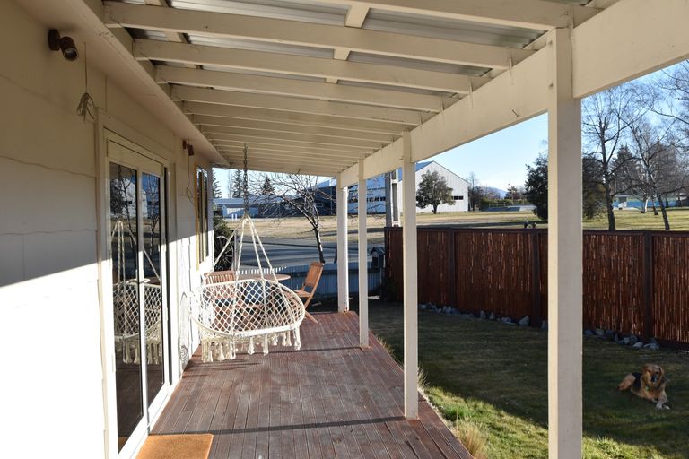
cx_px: 344
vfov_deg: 41.7
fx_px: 603
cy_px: 230
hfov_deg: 59.5
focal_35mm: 32
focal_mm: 21
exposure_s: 1/320
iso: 200
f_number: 9
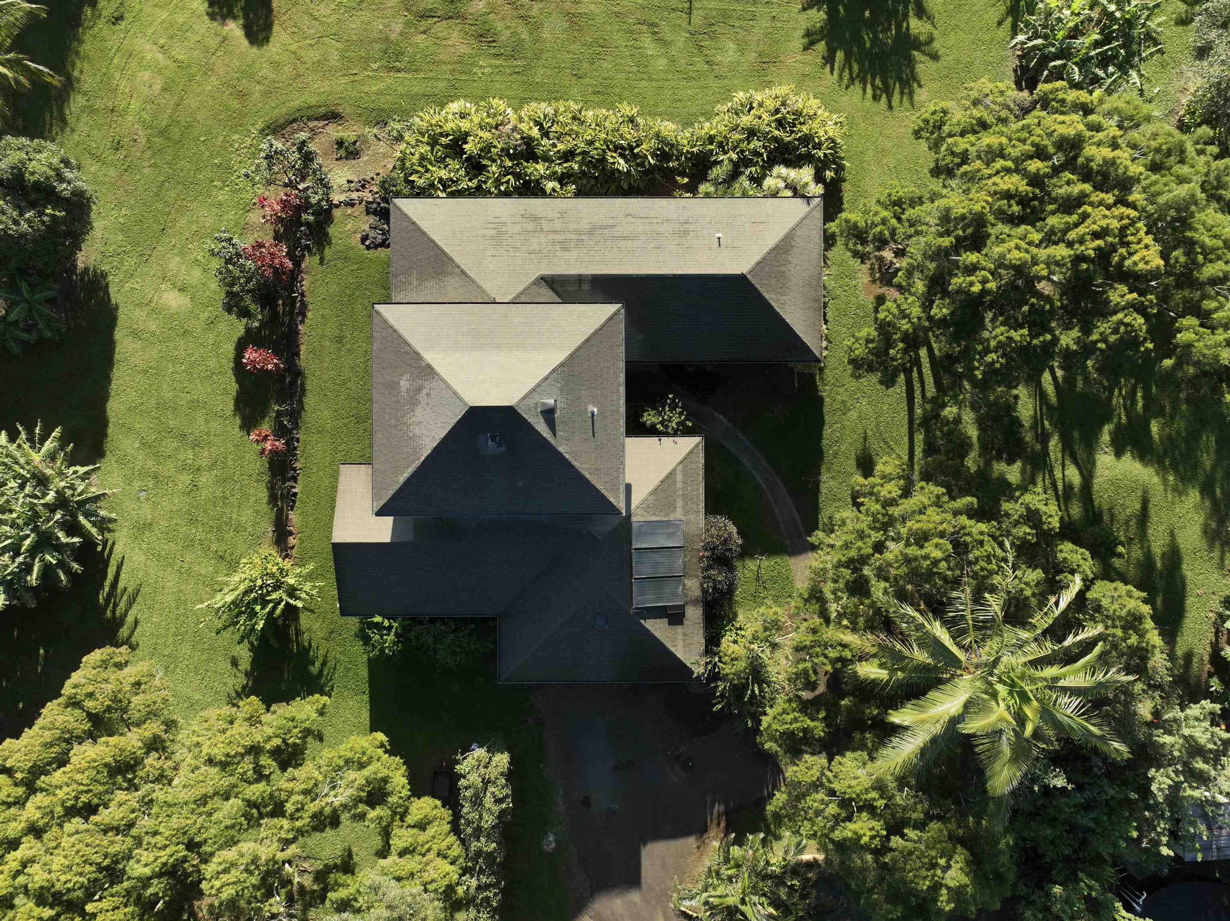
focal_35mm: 24
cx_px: 615
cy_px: 460
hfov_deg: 71.6
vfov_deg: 56.8
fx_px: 852
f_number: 2.8
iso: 100
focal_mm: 12.29
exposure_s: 1/640
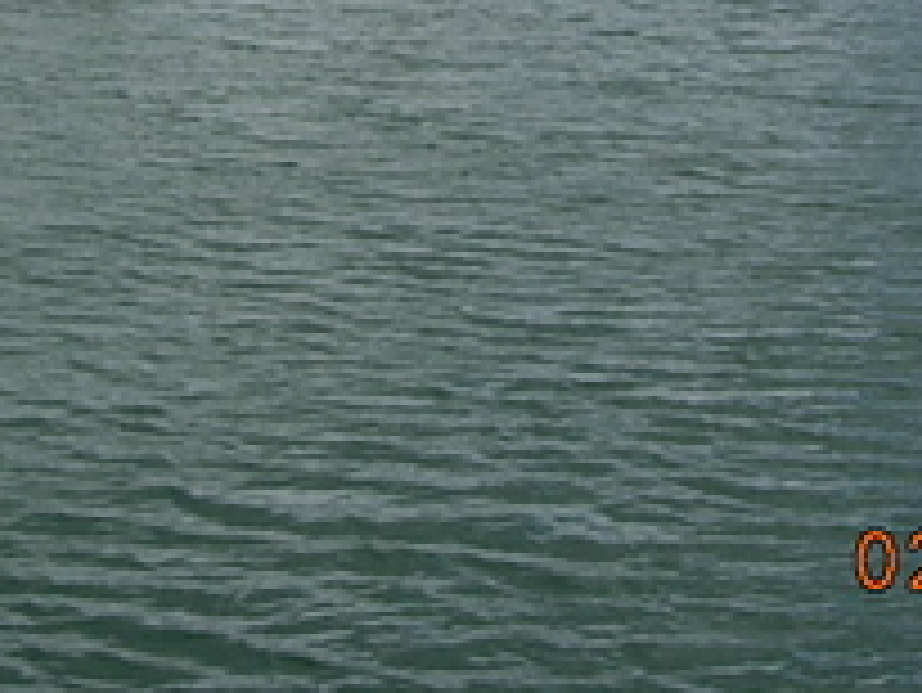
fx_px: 2958
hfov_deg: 17.7
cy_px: -238
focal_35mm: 111
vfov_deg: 12.9
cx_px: 454
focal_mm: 7.8
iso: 64
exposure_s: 1/1117
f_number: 4.8
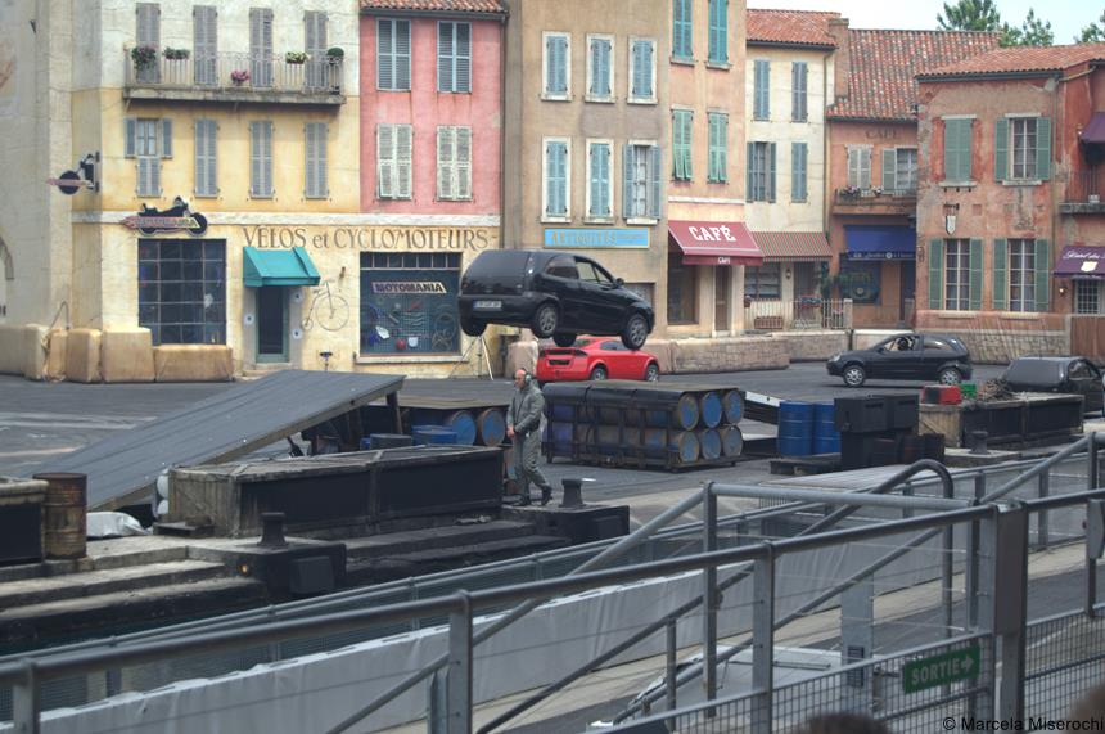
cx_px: 552
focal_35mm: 78
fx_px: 2391
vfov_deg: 17.4
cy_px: 367
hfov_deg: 26.0
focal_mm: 52
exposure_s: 1/160
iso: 100
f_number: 6.3
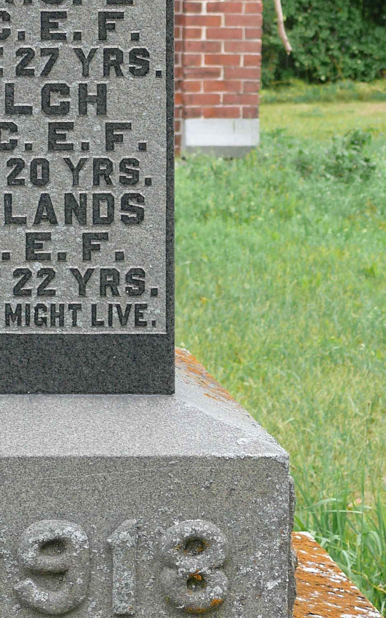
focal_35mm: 175
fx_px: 2947
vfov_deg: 11.9
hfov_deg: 7.4
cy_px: 174
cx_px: -43
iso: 100
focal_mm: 16.5
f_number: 3.2
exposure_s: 1/30
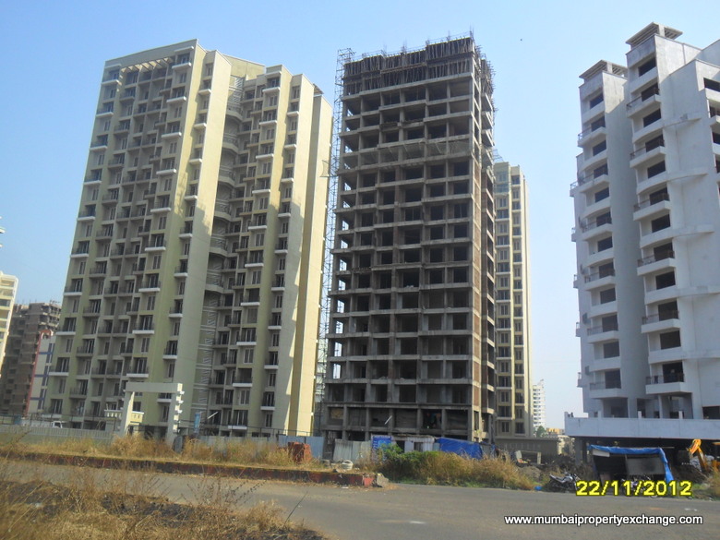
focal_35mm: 32
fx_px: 666
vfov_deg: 44.2
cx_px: 360
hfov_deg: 56.8
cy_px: 270
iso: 100
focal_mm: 5.7
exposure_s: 1/750
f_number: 3.7
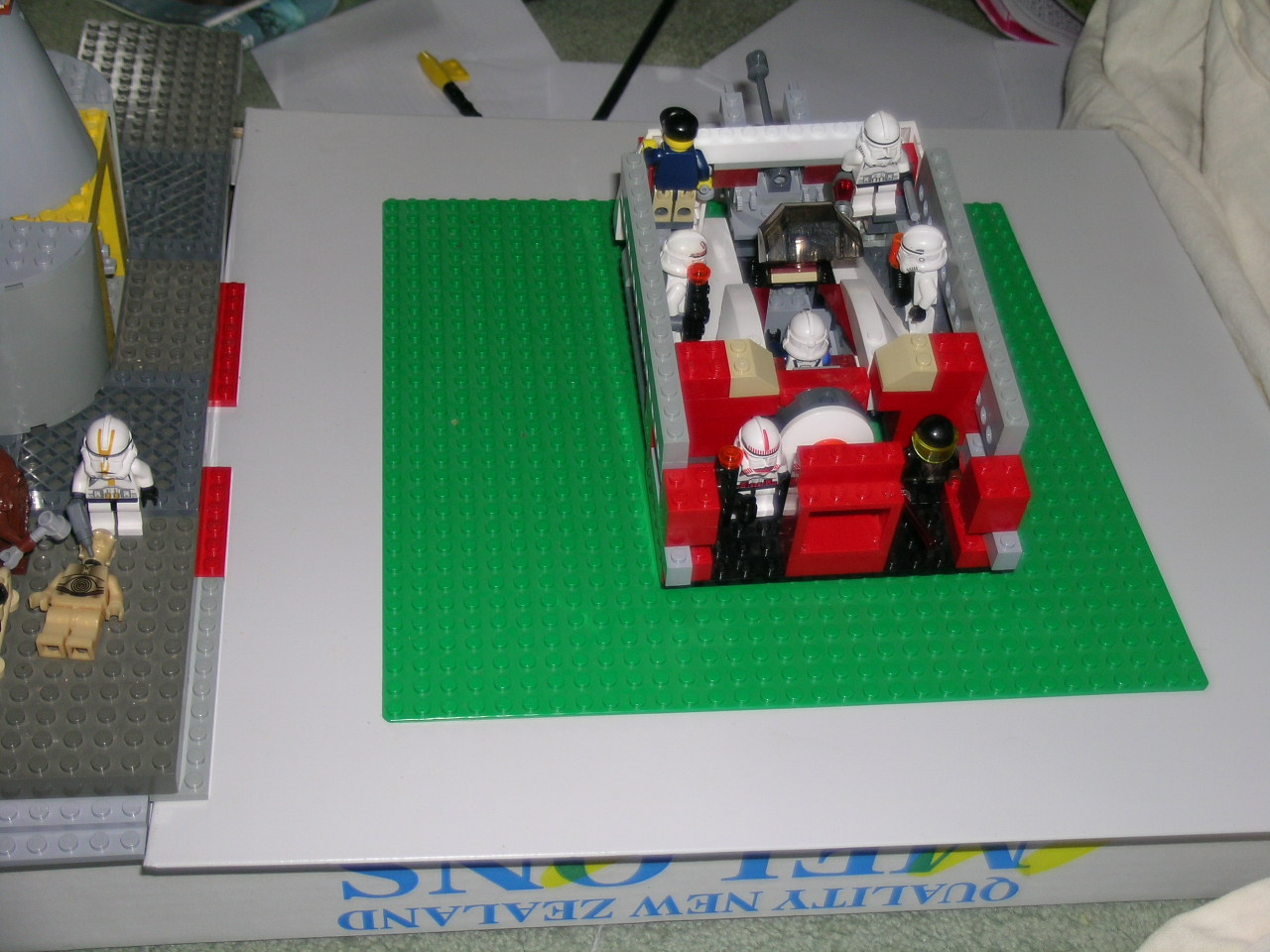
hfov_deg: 38.2
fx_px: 1834
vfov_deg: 29.1
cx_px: 635
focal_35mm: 50
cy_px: 476
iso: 50
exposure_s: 1/60.1
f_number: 3.4
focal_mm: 10.3
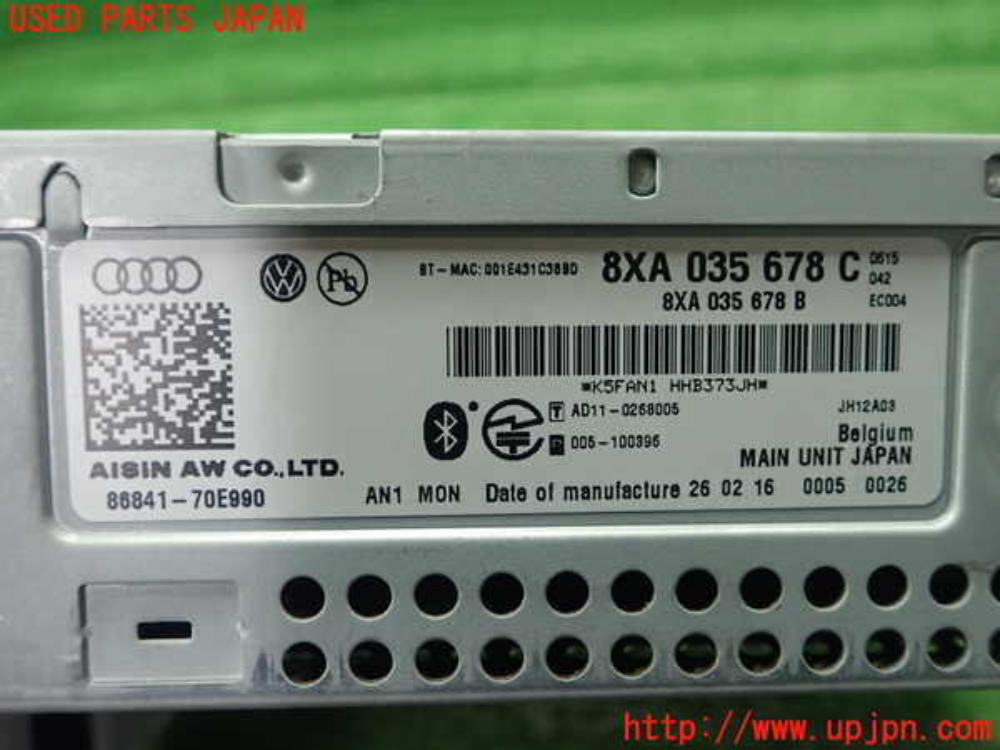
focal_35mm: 30
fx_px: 867
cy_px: 375
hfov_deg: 60.0
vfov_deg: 46.8
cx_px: 500
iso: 320
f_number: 2.3
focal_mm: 5.5
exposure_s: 1/125
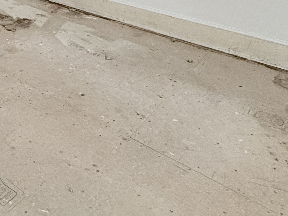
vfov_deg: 23.0
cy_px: -137
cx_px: -13
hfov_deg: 36.2
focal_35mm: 46
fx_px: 383
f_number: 2.2
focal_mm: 2.22
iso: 250
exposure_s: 1/120
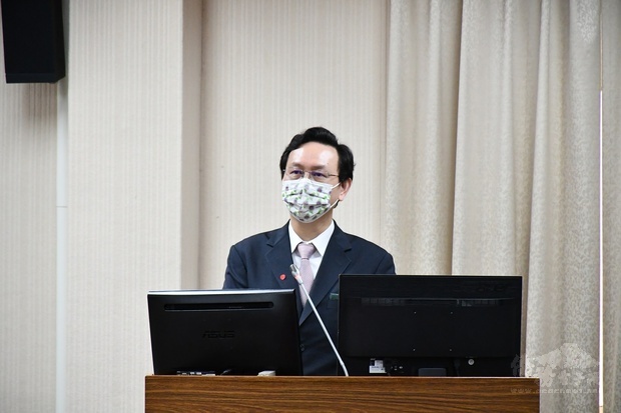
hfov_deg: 9.8
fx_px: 3621
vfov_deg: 6.5
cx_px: 310
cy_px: 206
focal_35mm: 210
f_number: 5.6
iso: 6400
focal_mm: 140
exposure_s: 1/250
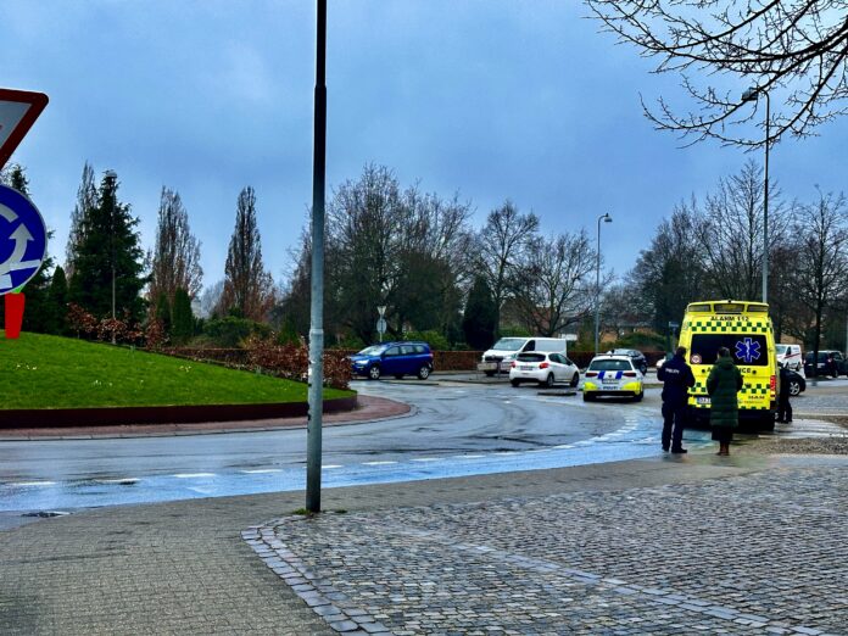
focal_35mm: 48
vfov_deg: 30.3
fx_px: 1176
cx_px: 424
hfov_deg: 39.7
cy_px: 318
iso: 64
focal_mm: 6.86
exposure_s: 1/293
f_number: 1.78
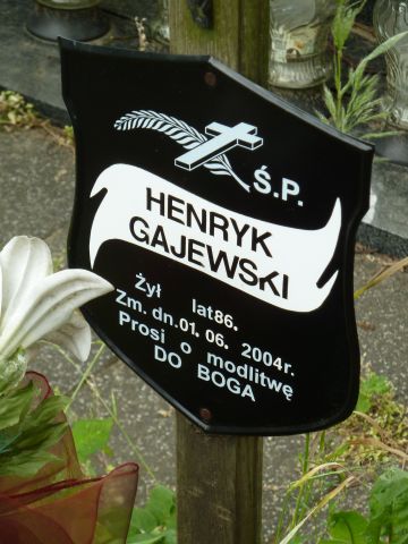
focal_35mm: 147
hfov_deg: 10.1
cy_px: 272
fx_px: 2310
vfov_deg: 13.4
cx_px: 204
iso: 100
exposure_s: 1/60
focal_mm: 24.1
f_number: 4.5
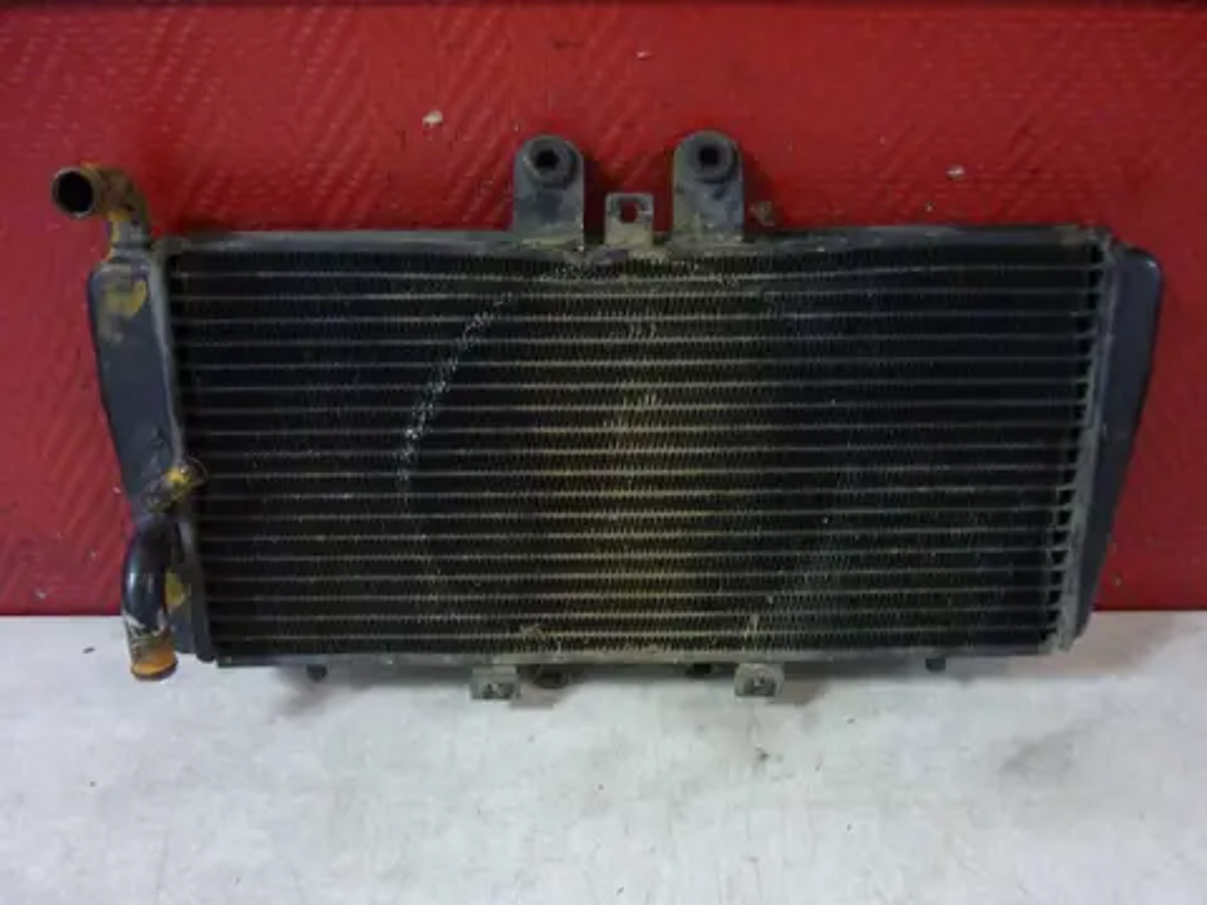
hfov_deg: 55.4
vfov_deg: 42.9
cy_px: 452
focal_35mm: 33
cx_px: 604
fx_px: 1151
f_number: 2.8
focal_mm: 5.5
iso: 400
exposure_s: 1/8
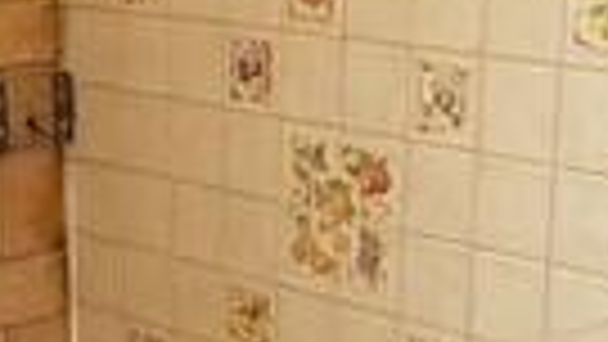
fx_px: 1870
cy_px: 436
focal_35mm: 116
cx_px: 63
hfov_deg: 18.2
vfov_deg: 10.3
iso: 320
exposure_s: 1/50
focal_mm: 2.22
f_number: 2.2
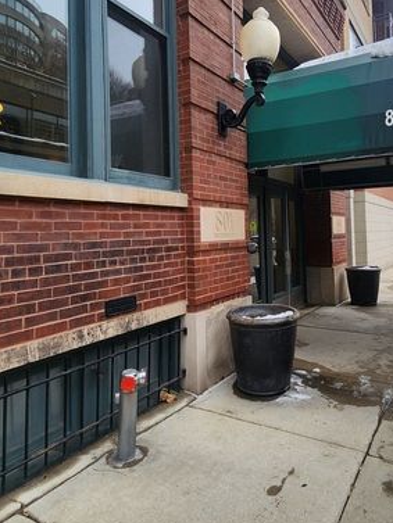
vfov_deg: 73.3
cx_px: 257
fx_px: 348
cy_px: 217
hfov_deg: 57.8
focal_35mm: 23
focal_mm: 2.2
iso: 50
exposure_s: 1/334
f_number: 2.2
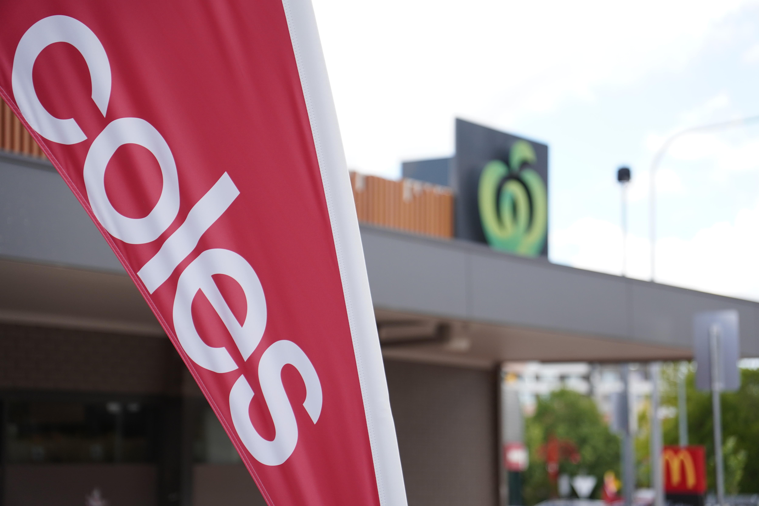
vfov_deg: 14.3
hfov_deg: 21.2
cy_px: 253
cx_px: 380
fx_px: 2024
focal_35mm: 96
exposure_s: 1/1250
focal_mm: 64
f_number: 2.8
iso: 250
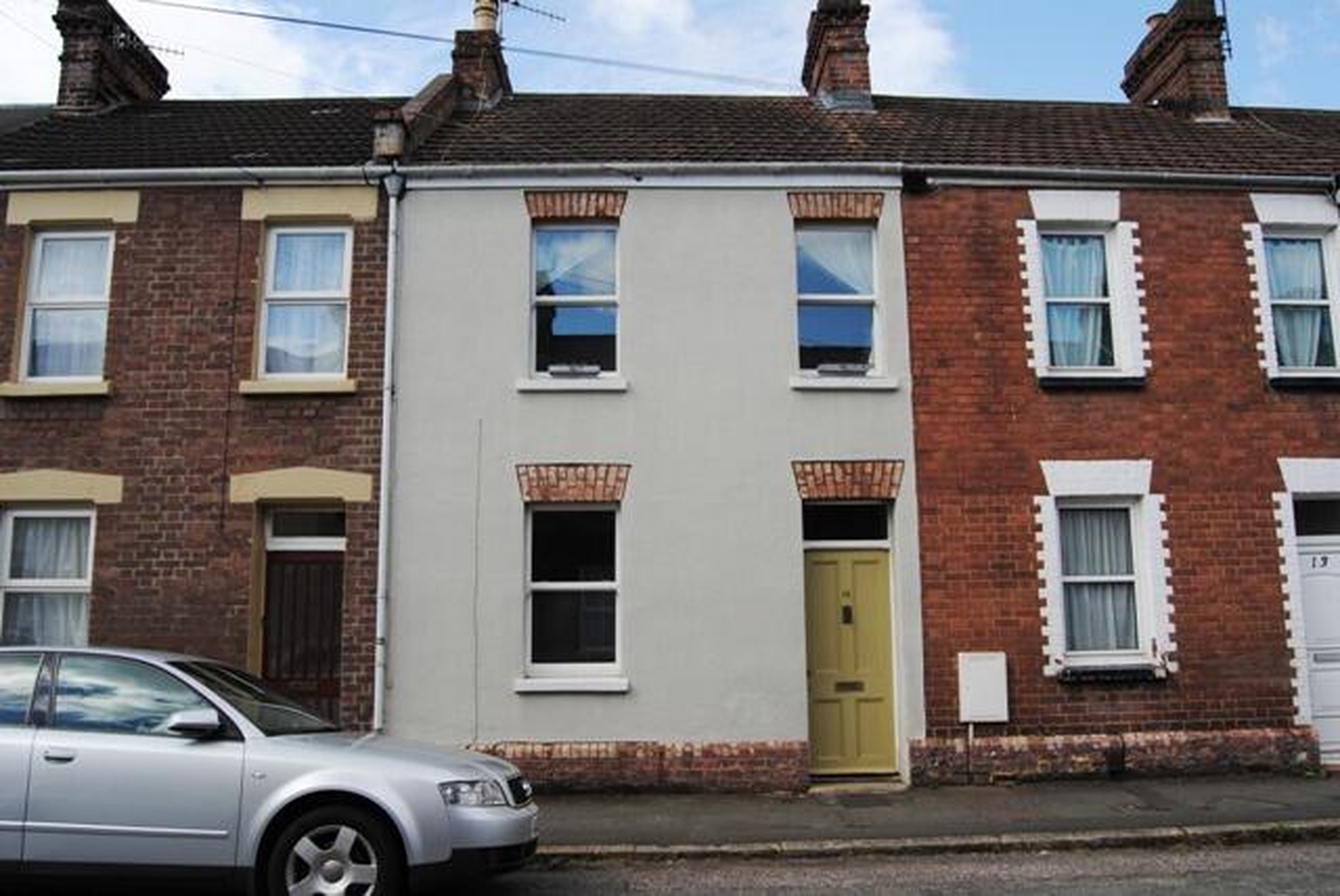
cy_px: 448
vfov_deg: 48.0
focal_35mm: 27
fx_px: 1006
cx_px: 670
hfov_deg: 67.3
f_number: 7.1
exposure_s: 1/200
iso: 100
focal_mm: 18
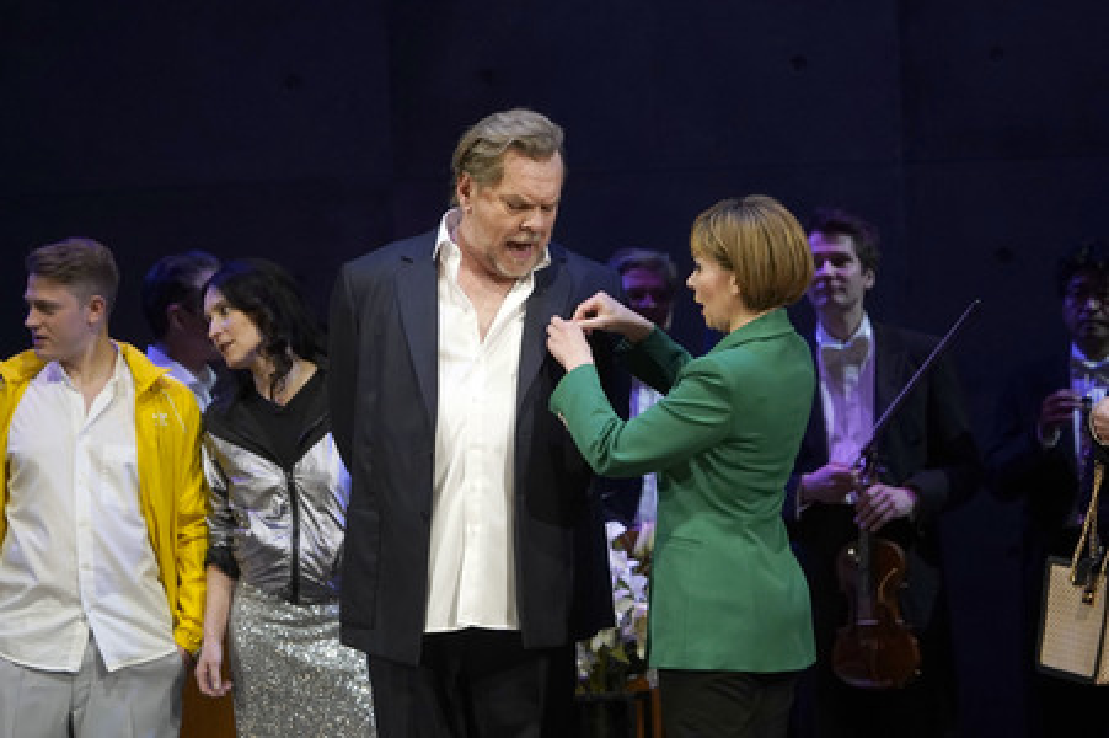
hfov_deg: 7.4
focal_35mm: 280
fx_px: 8619
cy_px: 369
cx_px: 554
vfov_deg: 4.9
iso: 3200
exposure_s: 1/200
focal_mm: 280
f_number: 5.6
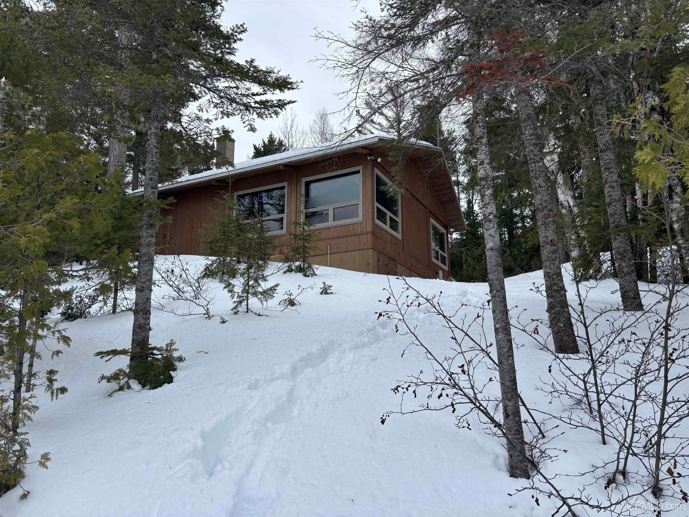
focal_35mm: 26
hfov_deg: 67.3
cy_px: 258
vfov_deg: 53.1
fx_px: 518
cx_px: 344
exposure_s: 1/615
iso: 50
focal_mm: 5.96
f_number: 1.6
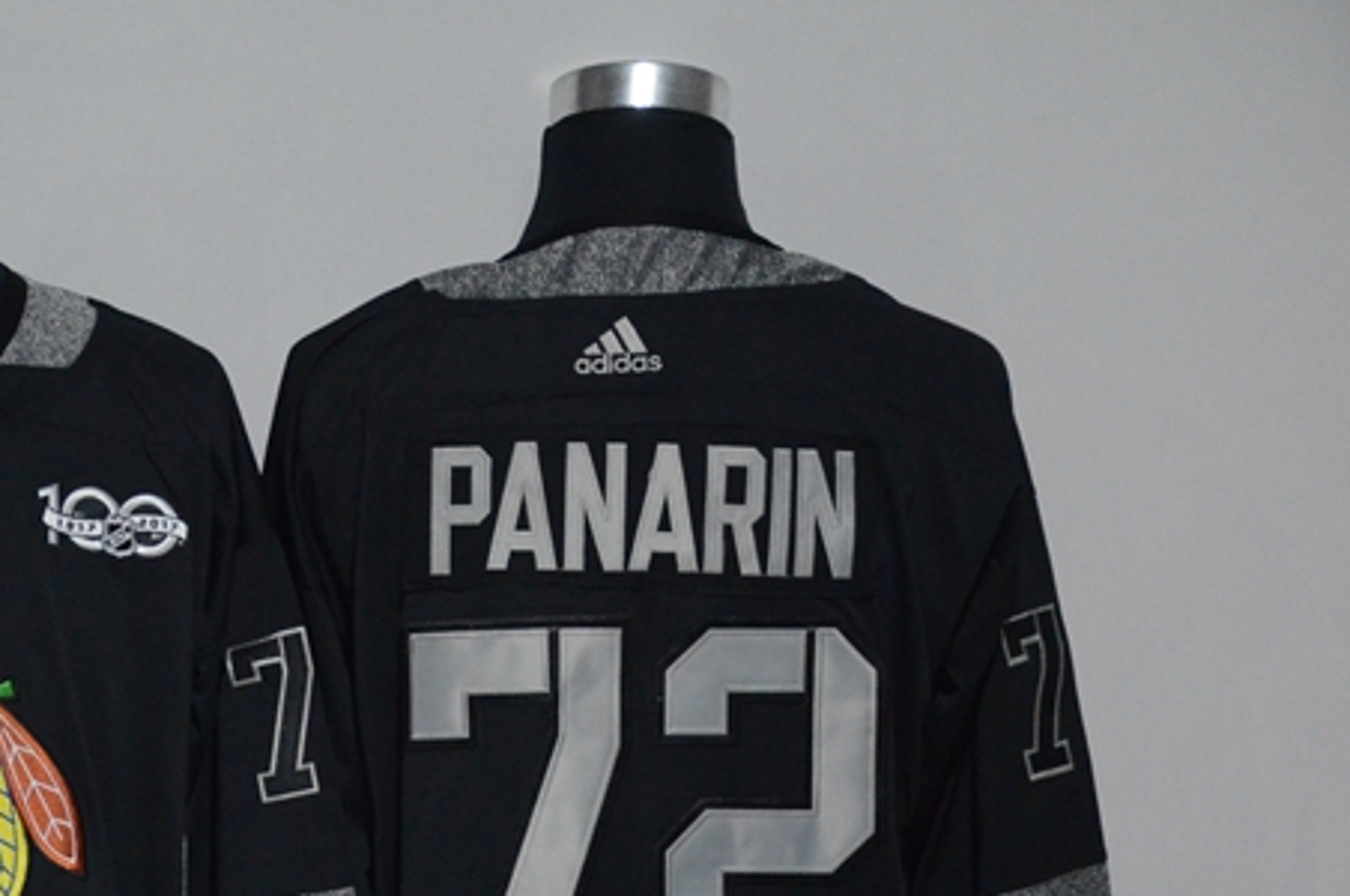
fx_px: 5168
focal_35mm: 138
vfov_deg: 9.9
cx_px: 227
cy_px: 783
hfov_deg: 14.8
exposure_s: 1/50
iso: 4000
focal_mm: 52
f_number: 4.8
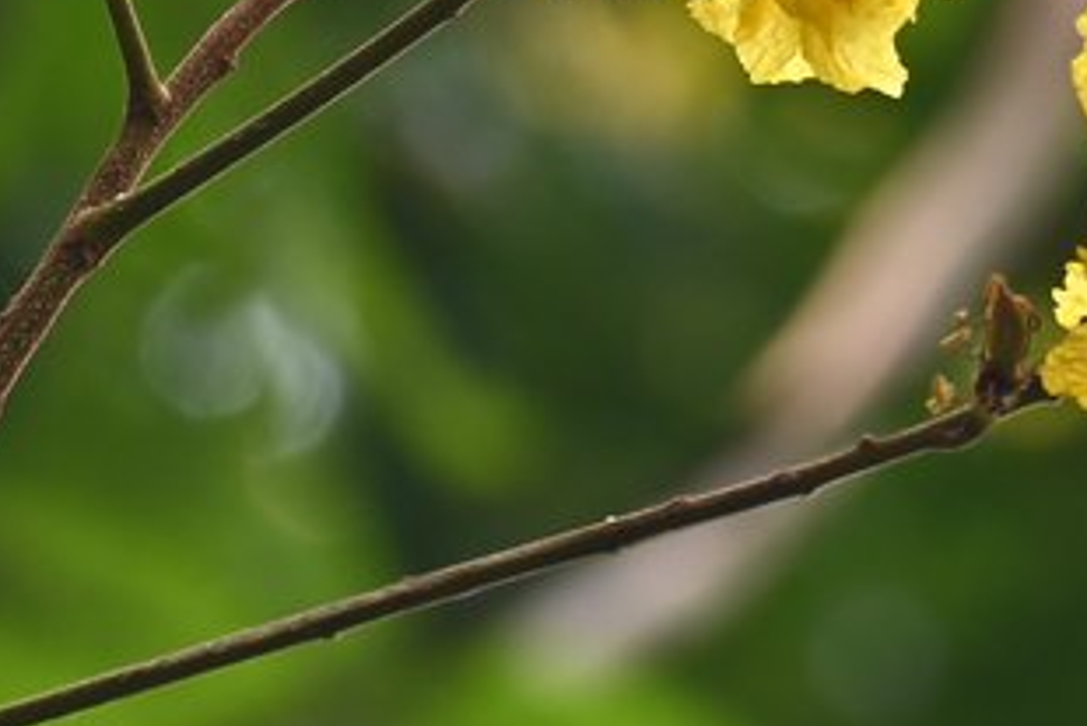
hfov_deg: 1.1
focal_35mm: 1934
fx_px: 58420
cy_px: -538
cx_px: 487
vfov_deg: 0.7
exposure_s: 1/50
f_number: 9
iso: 100
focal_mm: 250
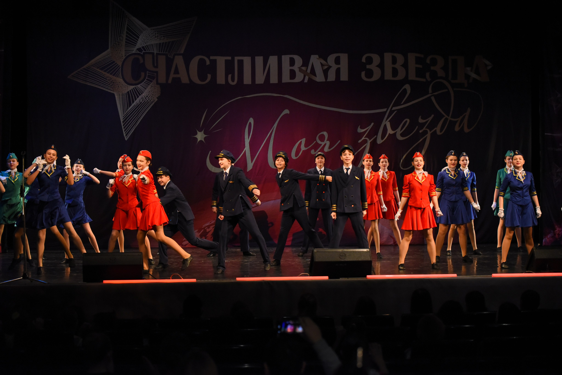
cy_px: 188
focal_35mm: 70
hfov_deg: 28.8
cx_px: 281
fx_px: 1093
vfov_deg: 19.5
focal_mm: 70
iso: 5000
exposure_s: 1/800
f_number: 3.2
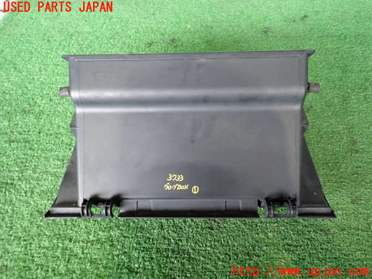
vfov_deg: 54.9
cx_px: 186
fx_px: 269
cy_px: 140
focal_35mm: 25
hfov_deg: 69.4
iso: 200
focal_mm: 4.5
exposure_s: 1/40
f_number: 2
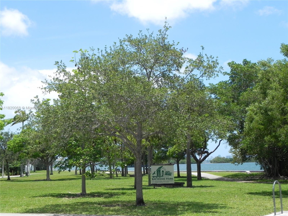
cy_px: 108
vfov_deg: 25.2
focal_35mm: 58
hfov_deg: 33.2
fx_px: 483
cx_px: 144
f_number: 6.3
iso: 160
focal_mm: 10.3
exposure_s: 1/353
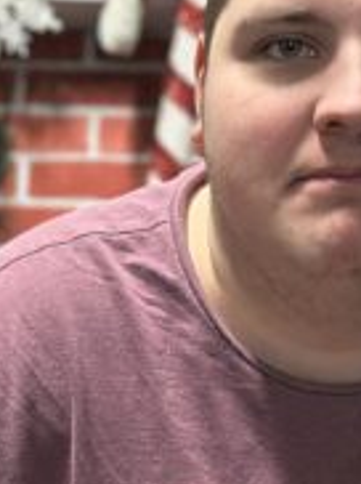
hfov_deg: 7.3
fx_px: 2829
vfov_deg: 9.7
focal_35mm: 203
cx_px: 289
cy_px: 375
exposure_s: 1/33
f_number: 1.78
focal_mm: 6.86
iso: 320
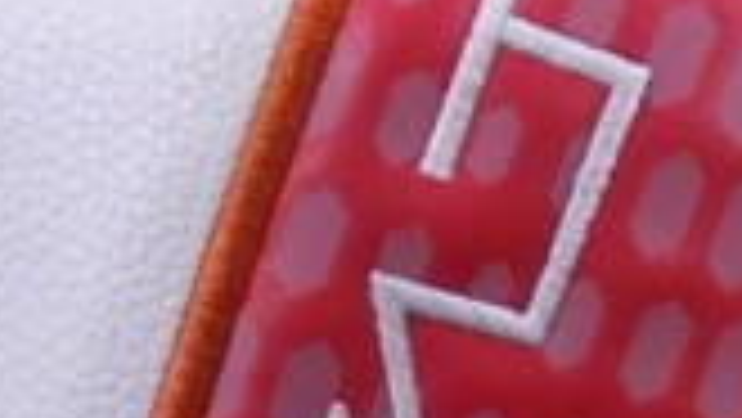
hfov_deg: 18.6
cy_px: 265
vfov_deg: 11.0
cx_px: 832
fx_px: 2165
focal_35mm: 110
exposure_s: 1/160
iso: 800
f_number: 3.2
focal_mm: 4.6
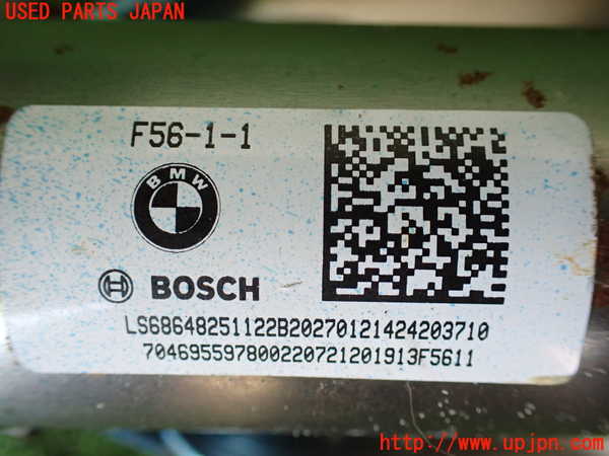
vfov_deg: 46.8
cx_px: 304
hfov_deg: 60.0
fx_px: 528
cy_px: 228
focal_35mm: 30
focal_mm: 5.4
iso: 400
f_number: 2.3
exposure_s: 1/125
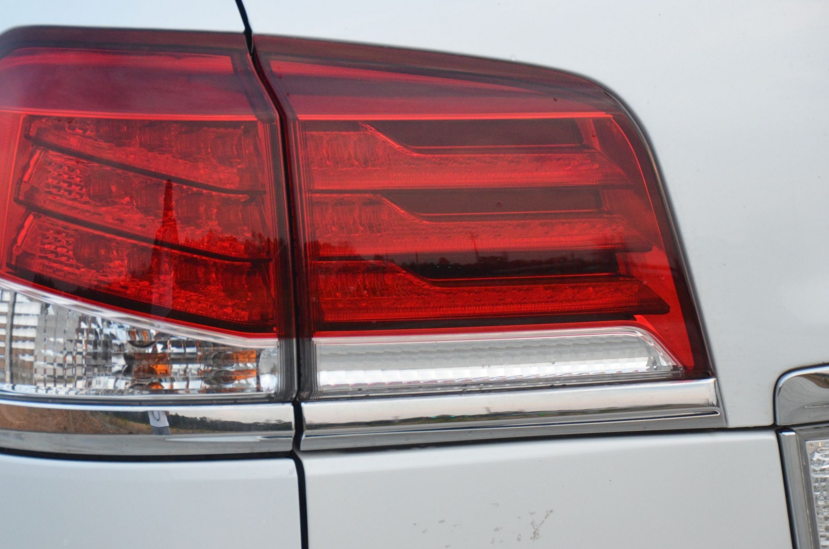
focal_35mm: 222
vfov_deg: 6.2
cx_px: 312
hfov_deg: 9.3
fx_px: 5101
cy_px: 245
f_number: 5.3
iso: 1600
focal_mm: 112
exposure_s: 1/400
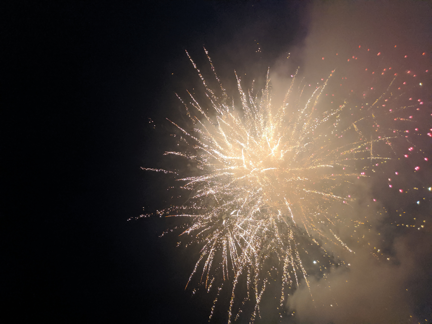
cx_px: 216
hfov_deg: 65.3
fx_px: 337
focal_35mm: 27
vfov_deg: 51.4
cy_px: 162
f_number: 1.8
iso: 353
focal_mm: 4.44
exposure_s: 1/40.1
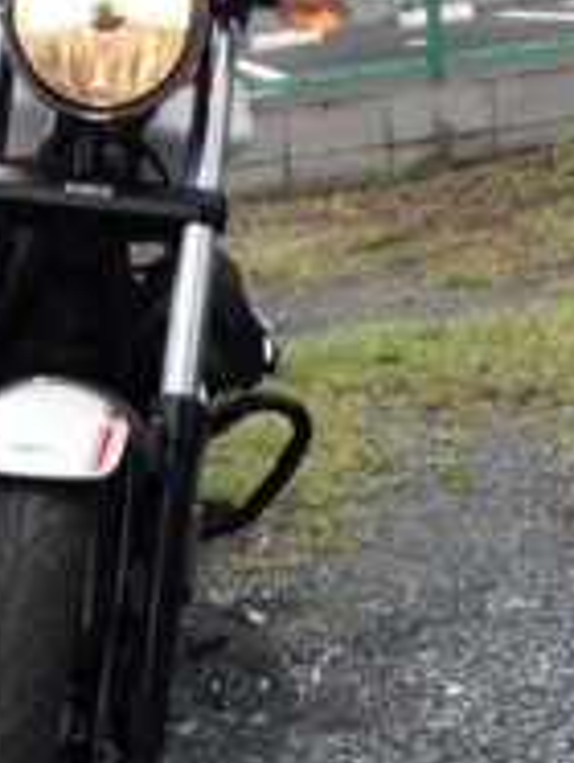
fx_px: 1544
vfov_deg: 27.2
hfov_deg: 20.9
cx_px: 135
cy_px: 607
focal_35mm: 70
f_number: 2.2
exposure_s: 1/1642
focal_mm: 4.15
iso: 32
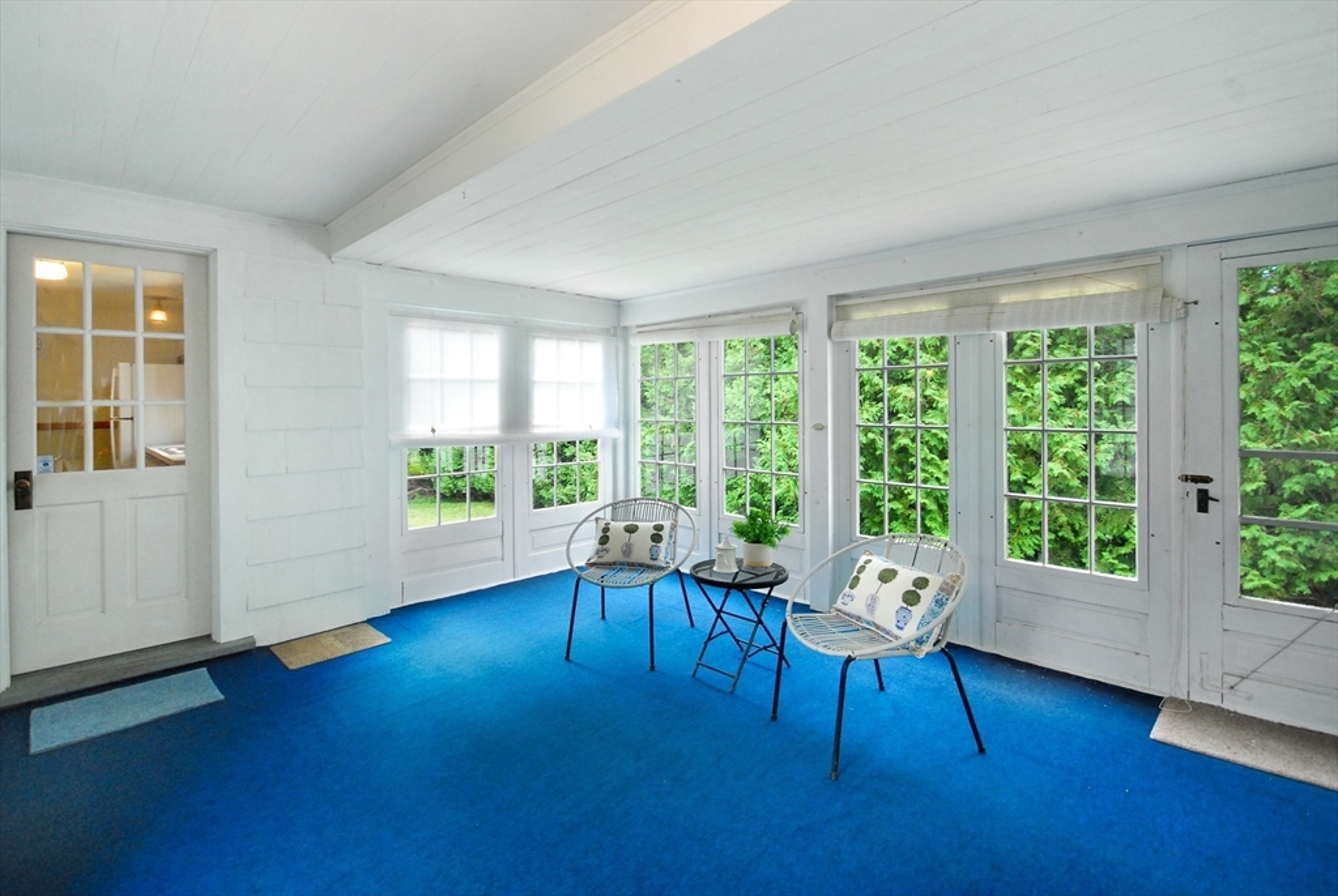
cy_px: 448
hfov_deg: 100.3
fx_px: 558
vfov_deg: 77.5
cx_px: 669
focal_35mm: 15
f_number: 5
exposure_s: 1/40
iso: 640
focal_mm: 10
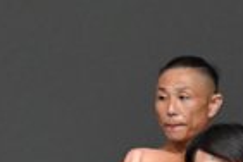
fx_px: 10543
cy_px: 431
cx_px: -221
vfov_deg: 0.9
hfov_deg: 1.3
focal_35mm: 1562
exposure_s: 1/400
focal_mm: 190
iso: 5000
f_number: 5.6
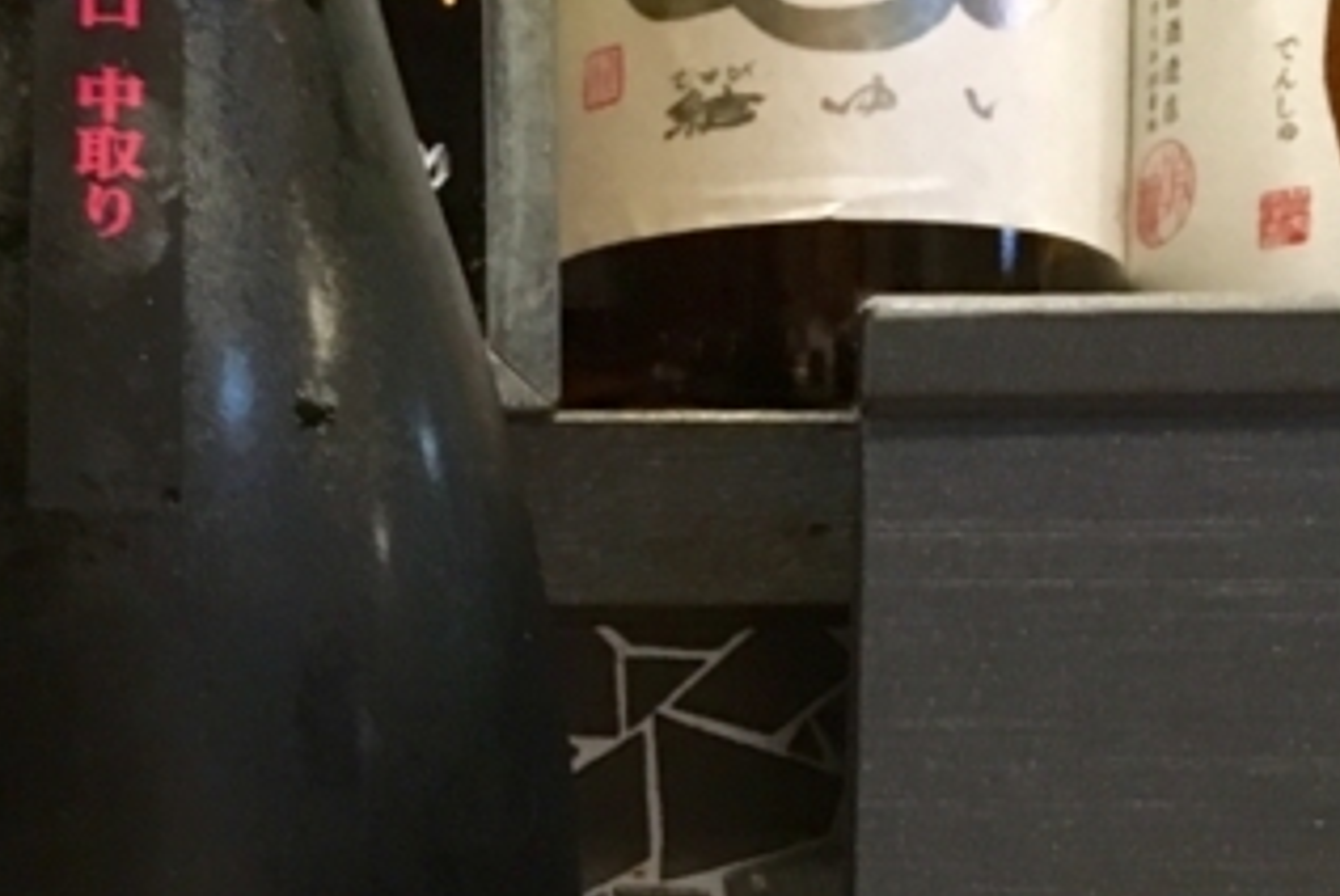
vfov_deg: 17.2
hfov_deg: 26.3
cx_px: 338
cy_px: 1061
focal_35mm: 76
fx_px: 2831
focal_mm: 4.15
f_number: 2.2
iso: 250
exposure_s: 1/15
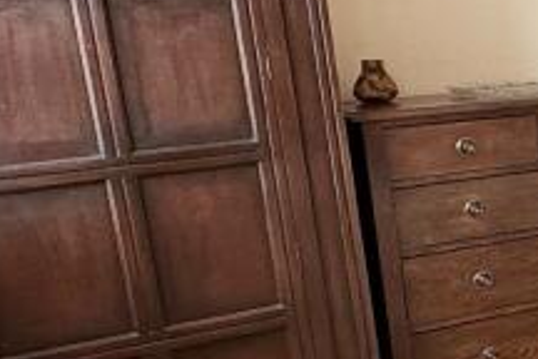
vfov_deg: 19.7
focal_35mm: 69
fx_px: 1031
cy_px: 199
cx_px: 894
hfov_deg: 21.9
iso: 100
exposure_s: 1/100
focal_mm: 2.22
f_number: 2.2
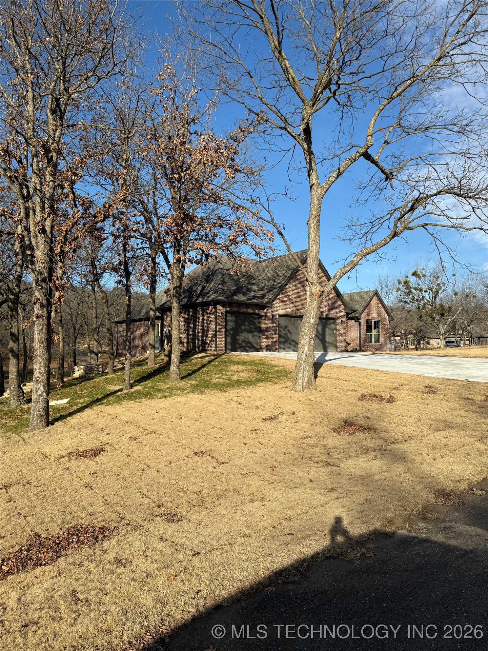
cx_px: 244
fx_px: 451
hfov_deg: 56.8
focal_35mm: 24
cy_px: 326
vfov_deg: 71.6
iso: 80
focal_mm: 6.76
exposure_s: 1/4167
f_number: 1.78
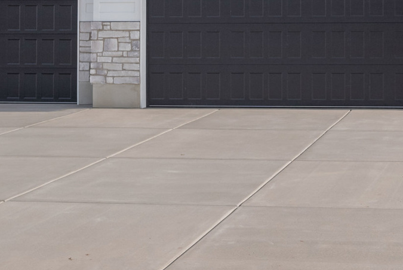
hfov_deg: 21.9
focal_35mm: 91
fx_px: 1019
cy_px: -35
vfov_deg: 14.7
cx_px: 361
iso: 800
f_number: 8
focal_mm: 30
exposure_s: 1/200
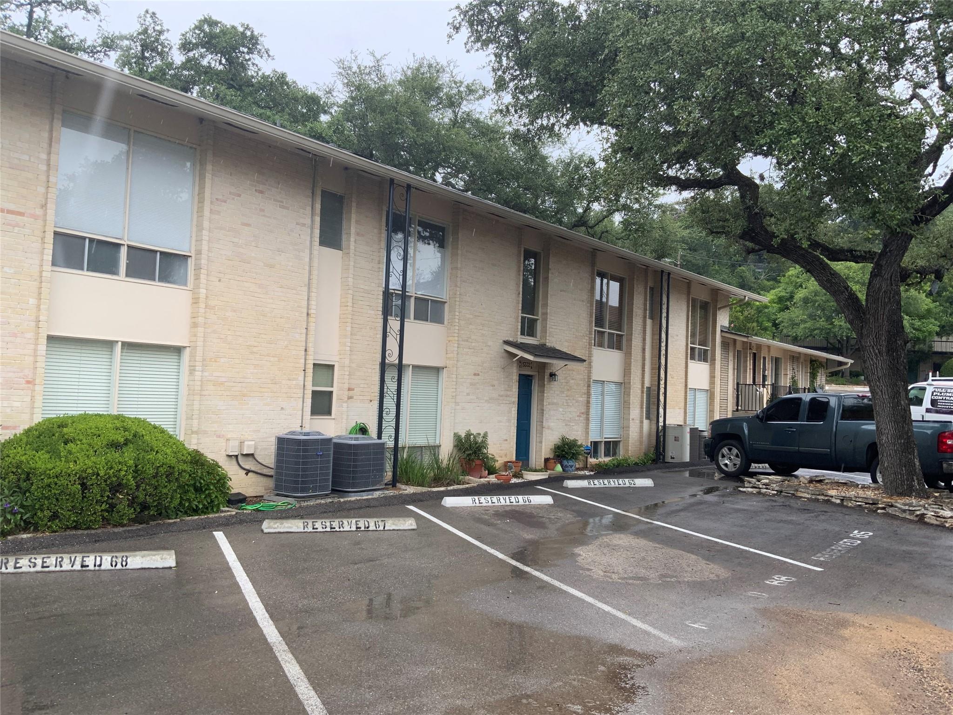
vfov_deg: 48.2
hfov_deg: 61.7
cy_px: 358
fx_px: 798
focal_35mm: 29
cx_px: 476
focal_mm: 3
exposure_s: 1/403
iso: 16
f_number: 1.8
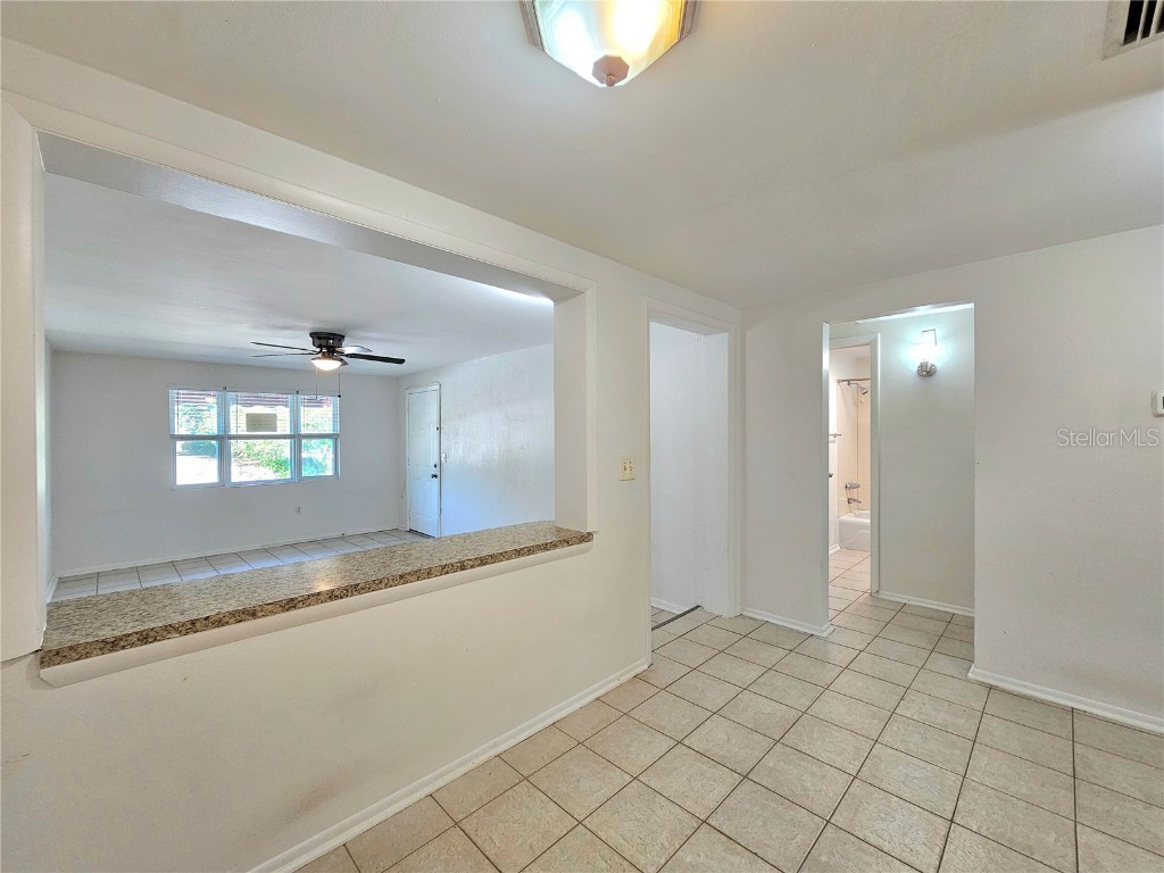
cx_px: 582
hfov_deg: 106.2
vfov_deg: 89.9
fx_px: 437
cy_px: 436
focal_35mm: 13
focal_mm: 2.2
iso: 125
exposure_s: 1/60.2
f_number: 2.2
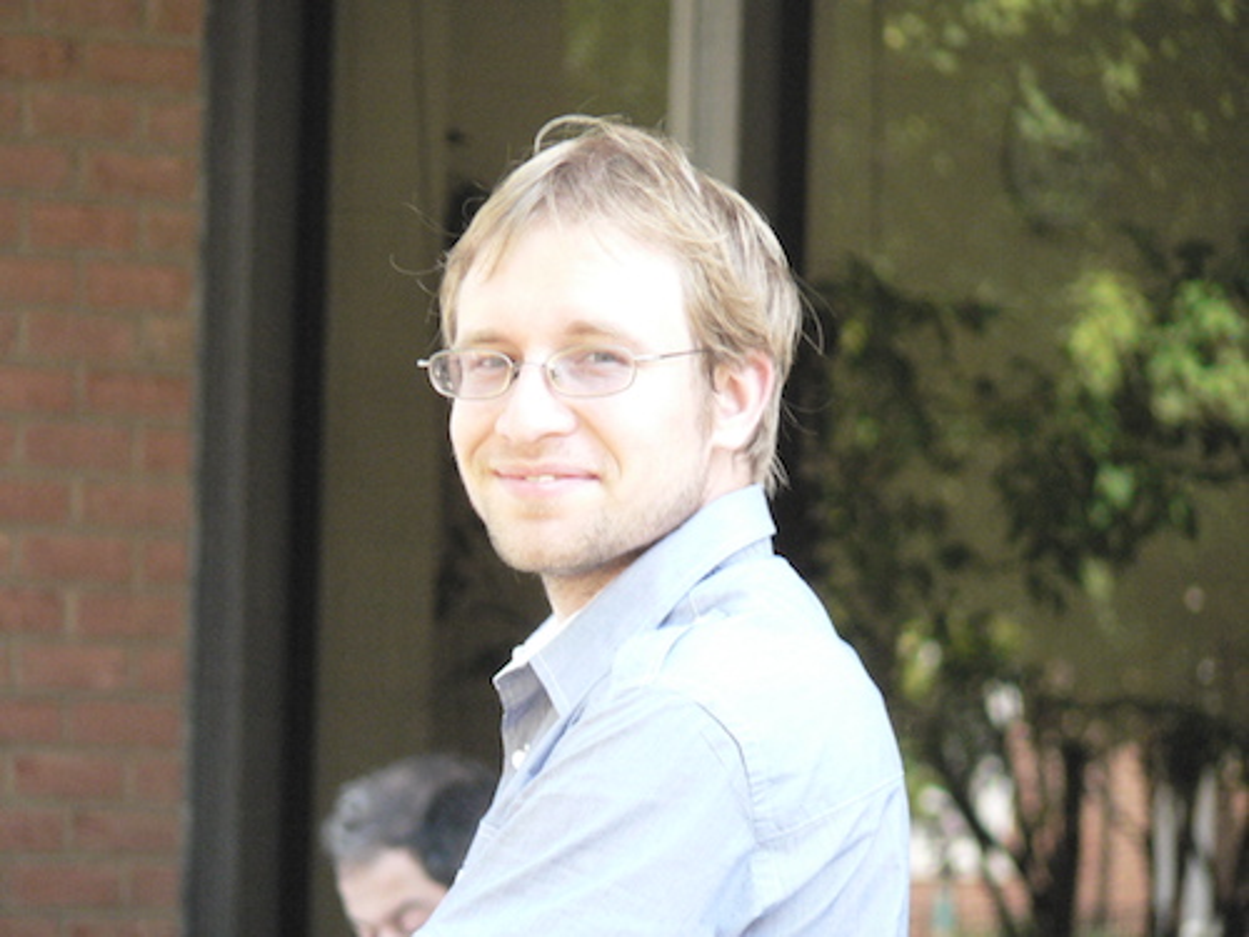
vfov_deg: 4.1
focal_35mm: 364
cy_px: 468
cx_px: 624
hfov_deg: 5.4
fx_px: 13134
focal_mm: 60.6
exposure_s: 1/200
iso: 400
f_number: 3.3
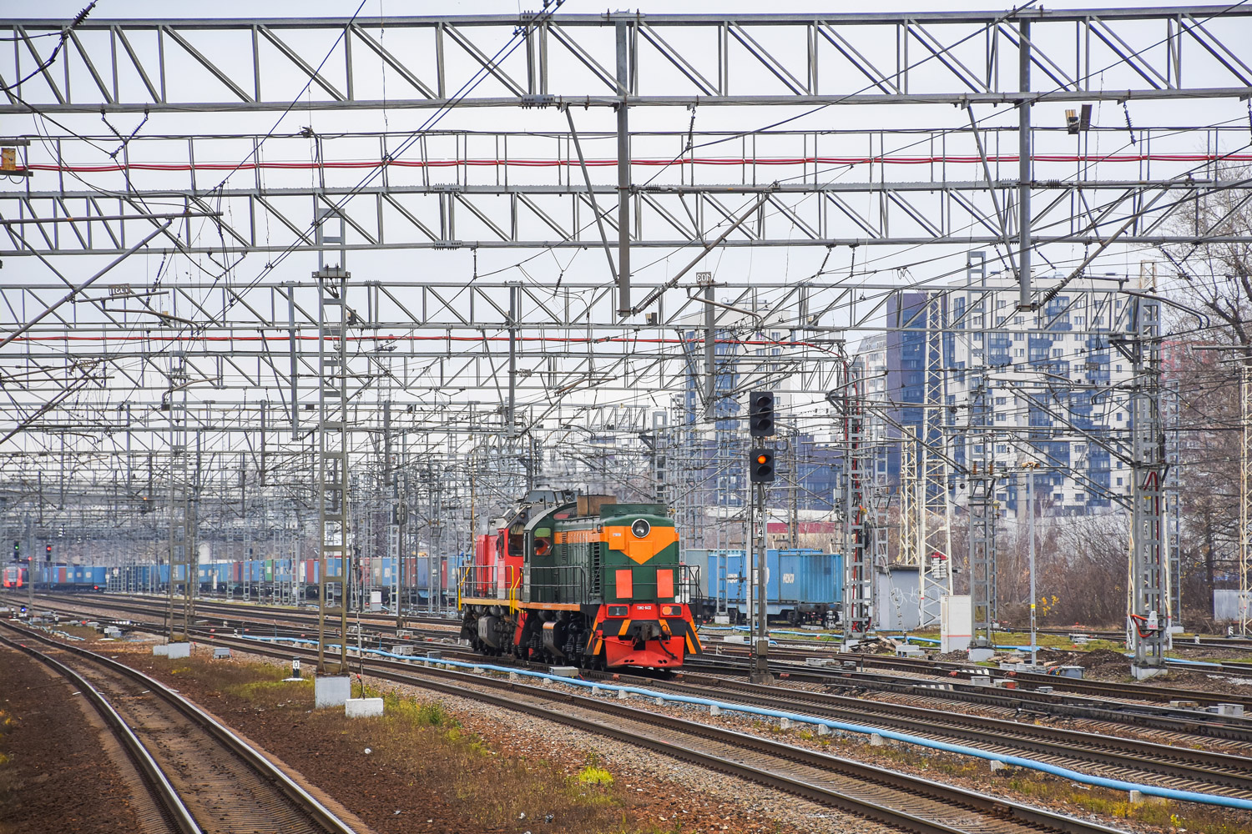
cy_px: 417
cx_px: 626
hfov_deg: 13.7
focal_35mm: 150
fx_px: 5216
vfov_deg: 9.1
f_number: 5.6
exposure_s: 1/250
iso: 500
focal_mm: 100
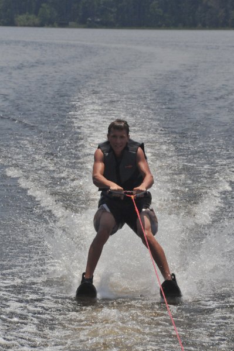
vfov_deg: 6.9
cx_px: 117
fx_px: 2930
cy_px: 176
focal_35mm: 300
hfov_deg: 4.6
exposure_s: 1/1250
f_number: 18
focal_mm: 200
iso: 1600
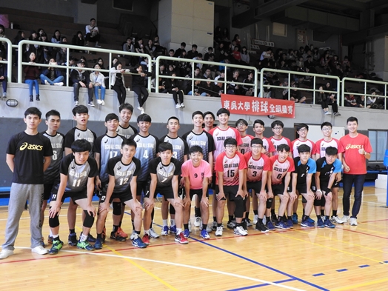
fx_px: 448
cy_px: 146
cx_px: 194
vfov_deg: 36.0
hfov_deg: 46.8
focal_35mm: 40
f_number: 3.8
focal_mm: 7.2
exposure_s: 1/30
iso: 360
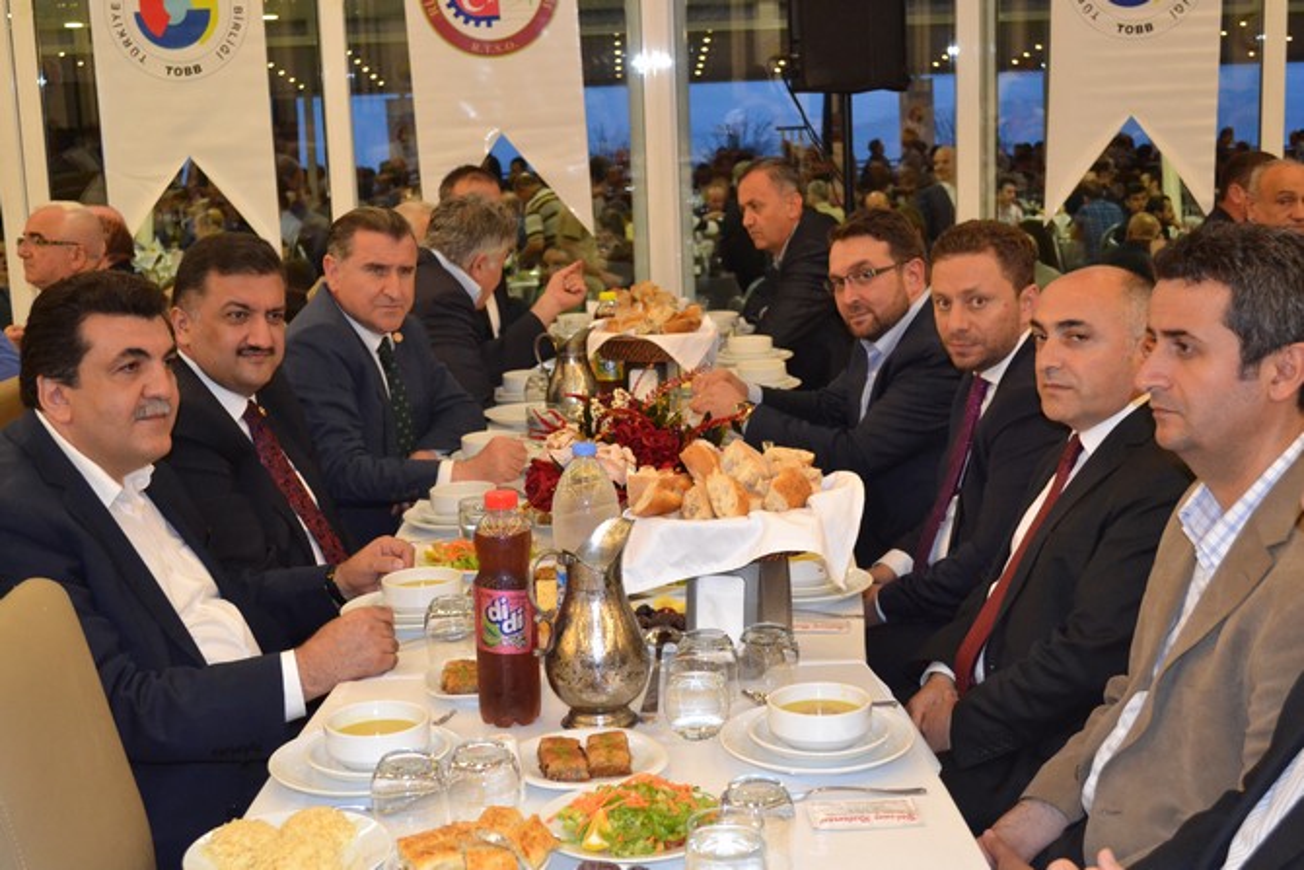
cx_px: 652
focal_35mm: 51
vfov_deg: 26.5
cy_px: 435
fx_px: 1848
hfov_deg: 38.9
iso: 2500
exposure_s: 1/60
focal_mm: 34
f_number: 5
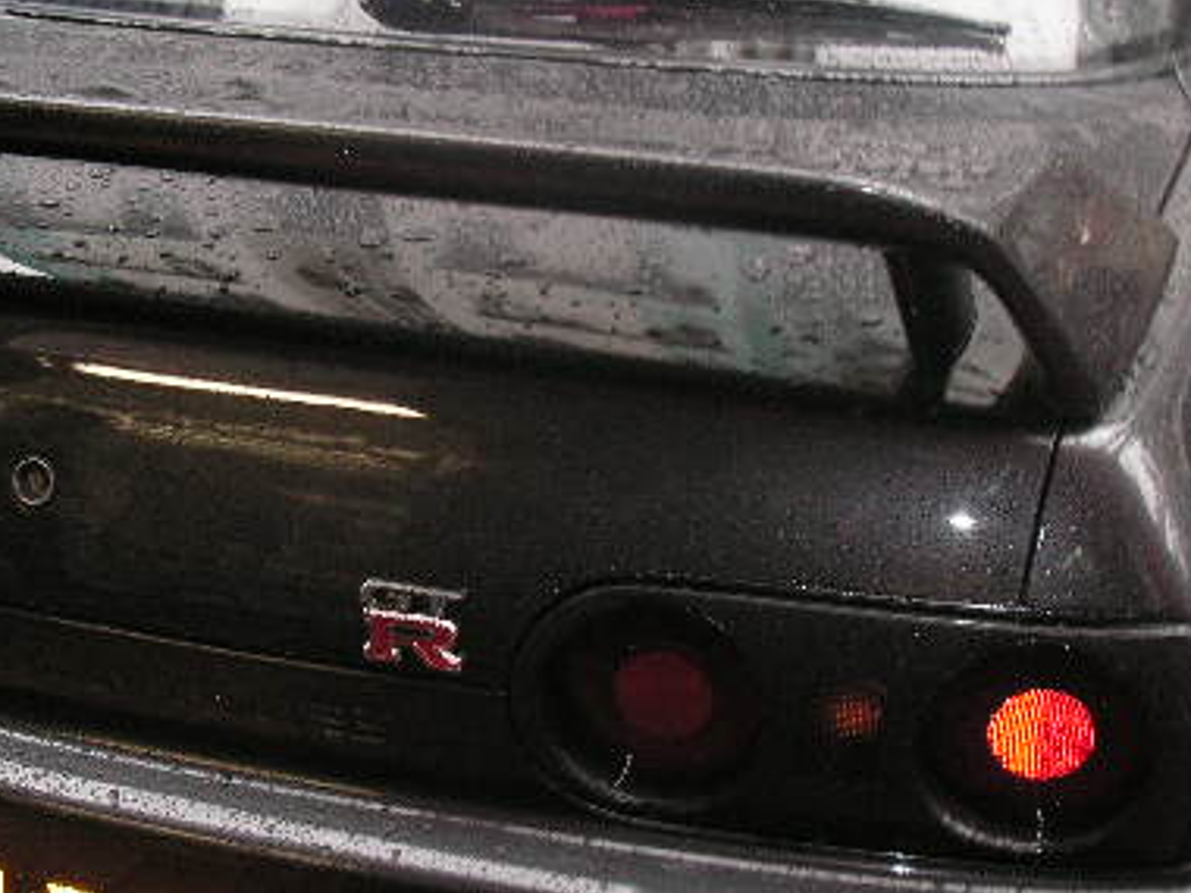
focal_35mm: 64
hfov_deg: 30.1
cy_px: 495
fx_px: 2202
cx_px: 436
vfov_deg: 22.9
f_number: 3.3
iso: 160
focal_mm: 6.3
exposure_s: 1/45
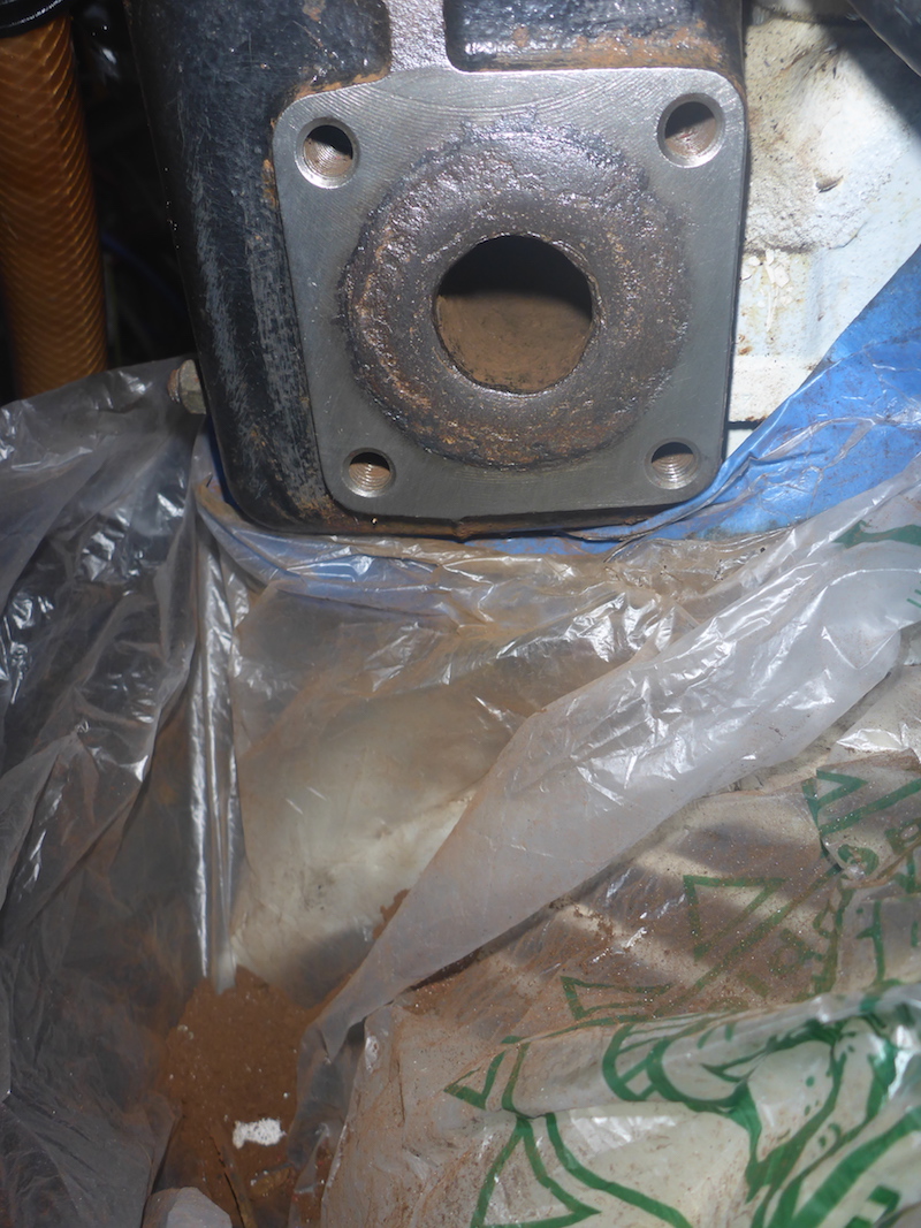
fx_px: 993
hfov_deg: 49.7
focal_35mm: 28
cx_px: 460
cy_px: 614
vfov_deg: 63.4
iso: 100
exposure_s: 1/60
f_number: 3.3
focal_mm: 4.9
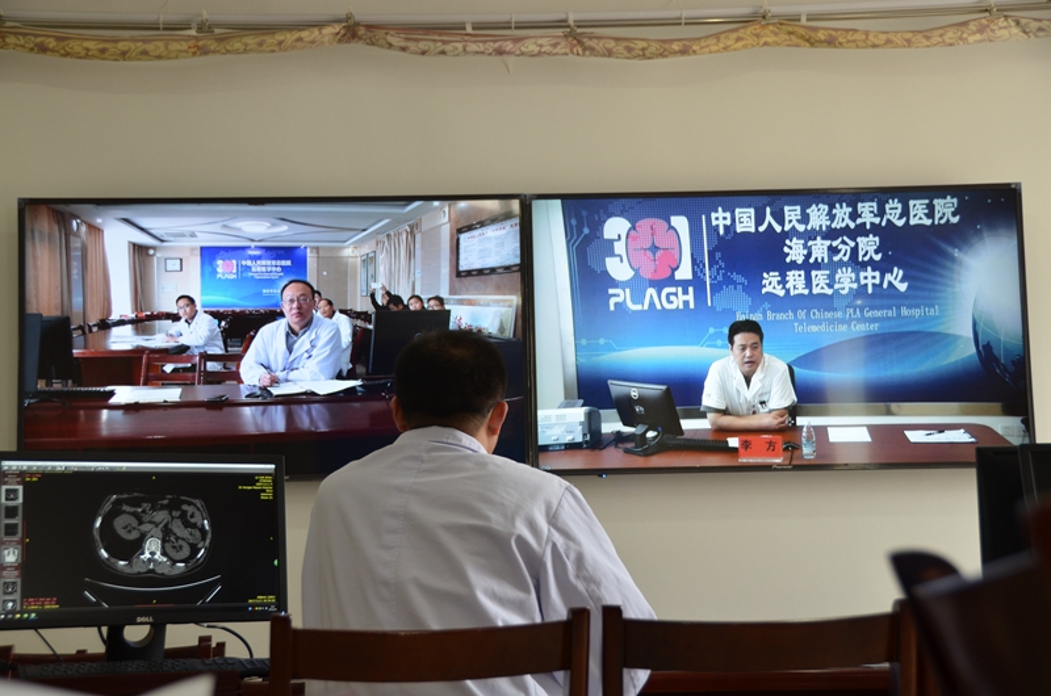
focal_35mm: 60
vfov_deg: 22.5
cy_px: 348
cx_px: 526
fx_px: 1748
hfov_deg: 33.5
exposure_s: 1/60
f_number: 4.5
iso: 400
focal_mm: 40
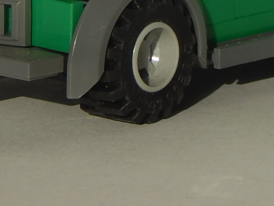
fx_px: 4433
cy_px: -108
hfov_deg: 3.5
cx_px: 261
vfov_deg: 2.6
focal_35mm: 560
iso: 125
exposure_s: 1/400
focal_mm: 25.3
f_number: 9.8
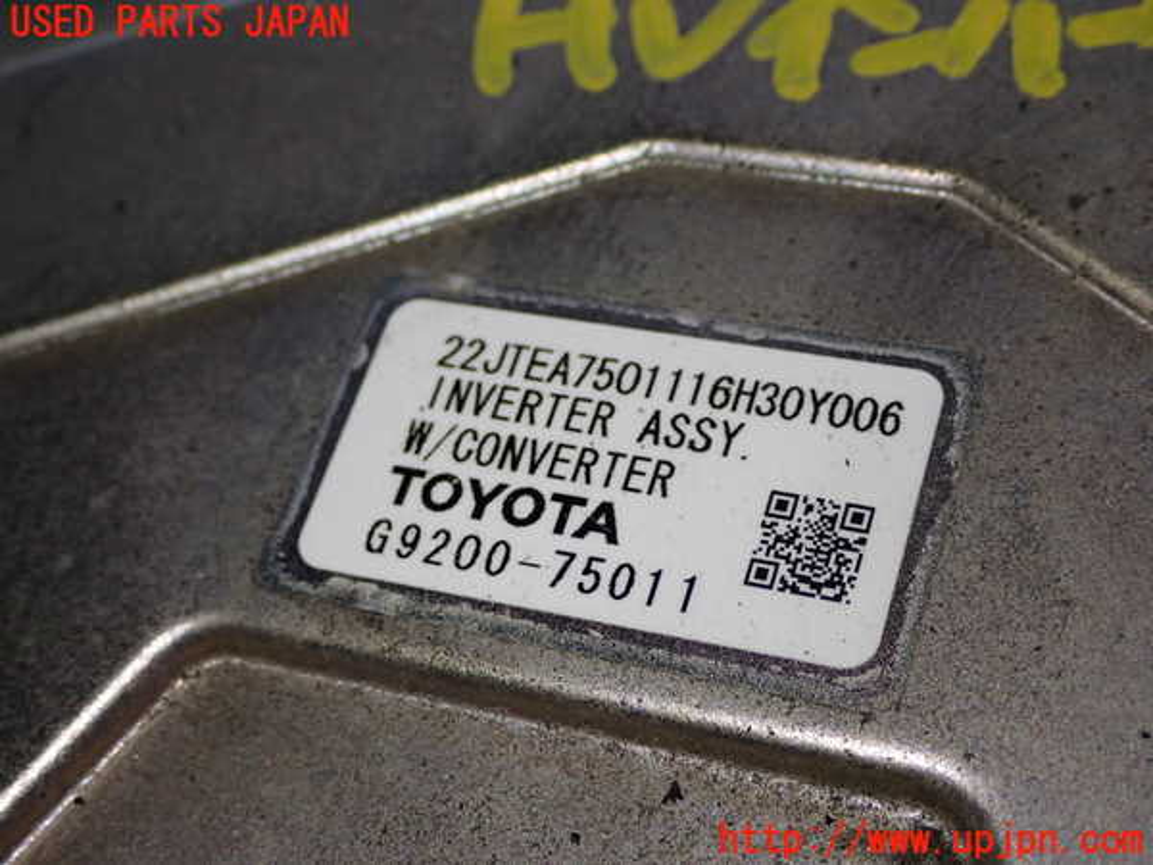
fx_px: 2065
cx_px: 576
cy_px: 432
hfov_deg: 31.2
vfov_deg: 23.7
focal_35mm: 62
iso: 250
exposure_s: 1/60
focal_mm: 11.09
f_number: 3.6
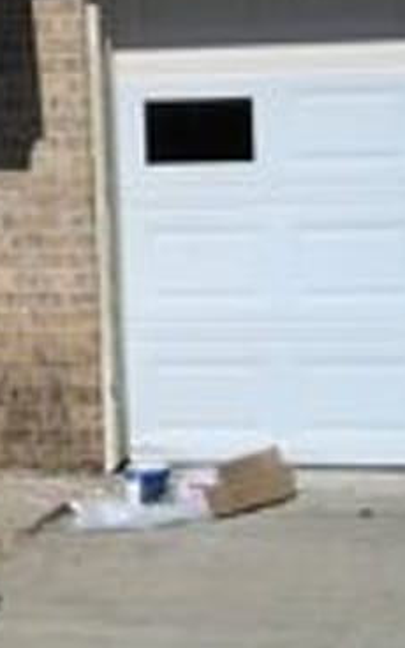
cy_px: -60
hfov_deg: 8.5
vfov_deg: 14.0
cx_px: -429
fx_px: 2578
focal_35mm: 146
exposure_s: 1/313
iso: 50
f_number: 6.4
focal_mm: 6.3
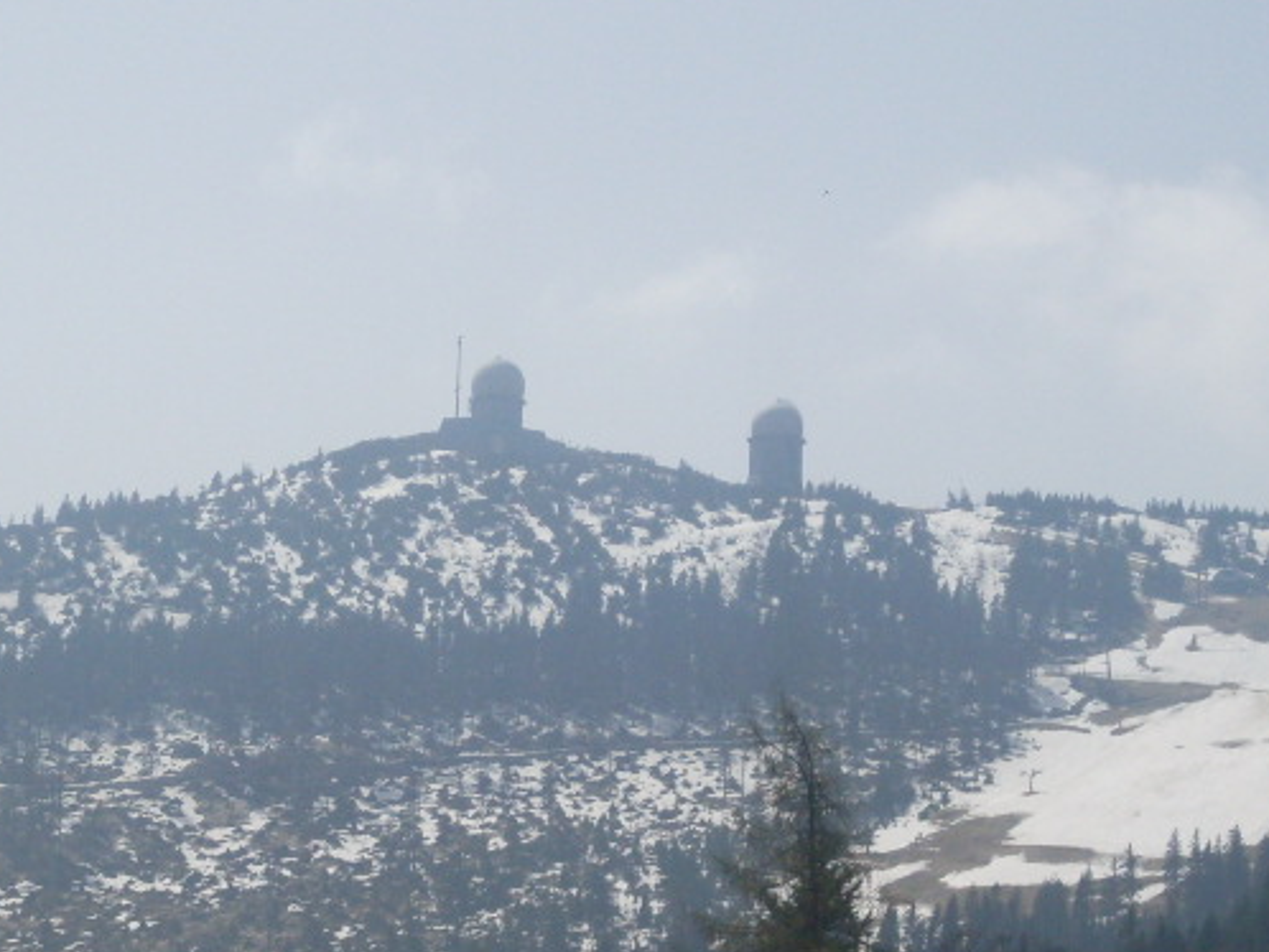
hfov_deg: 10.5
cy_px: 715
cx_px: 492
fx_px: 6932
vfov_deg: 7.9
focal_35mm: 189
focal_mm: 15.3
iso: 80
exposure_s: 1/1500
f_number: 4.4
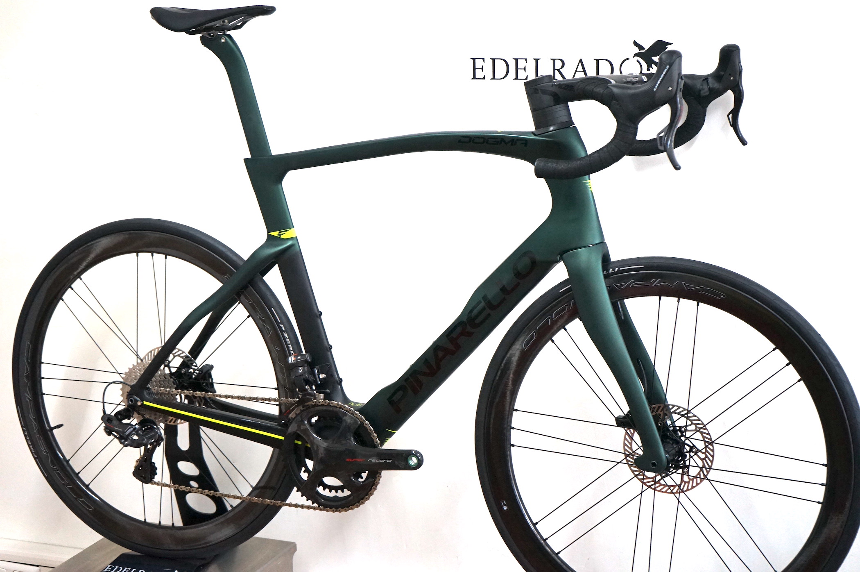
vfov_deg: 21.5
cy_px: 286
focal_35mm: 63
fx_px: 1504
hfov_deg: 31.9
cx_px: 430
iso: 2500
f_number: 5.6
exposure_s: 1/160
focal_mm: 63
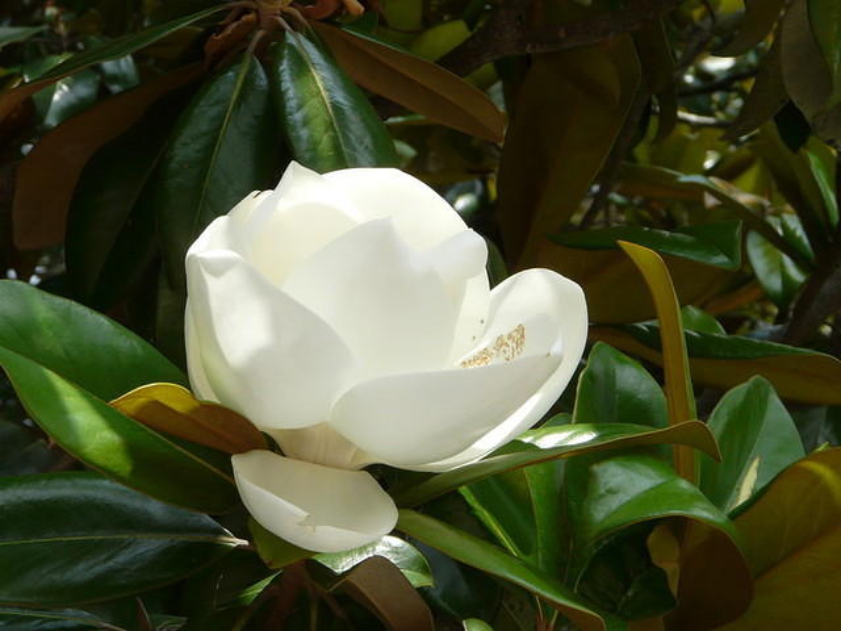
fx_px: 3984
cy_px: 316
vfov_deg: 9.1
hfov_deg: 12.0
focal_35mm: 164
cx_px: 420
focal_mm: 21.1
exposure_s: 1/320
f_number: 5.6
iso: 100
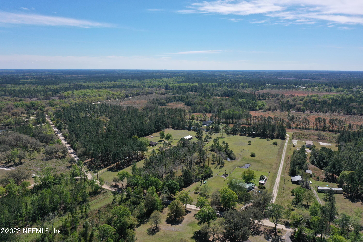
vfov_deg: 46.4
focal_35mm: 28
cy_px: 121
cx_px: 182
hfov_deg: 65.5
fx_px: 282
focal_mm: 10.26
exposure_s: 1/500
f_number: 6.3
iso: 100
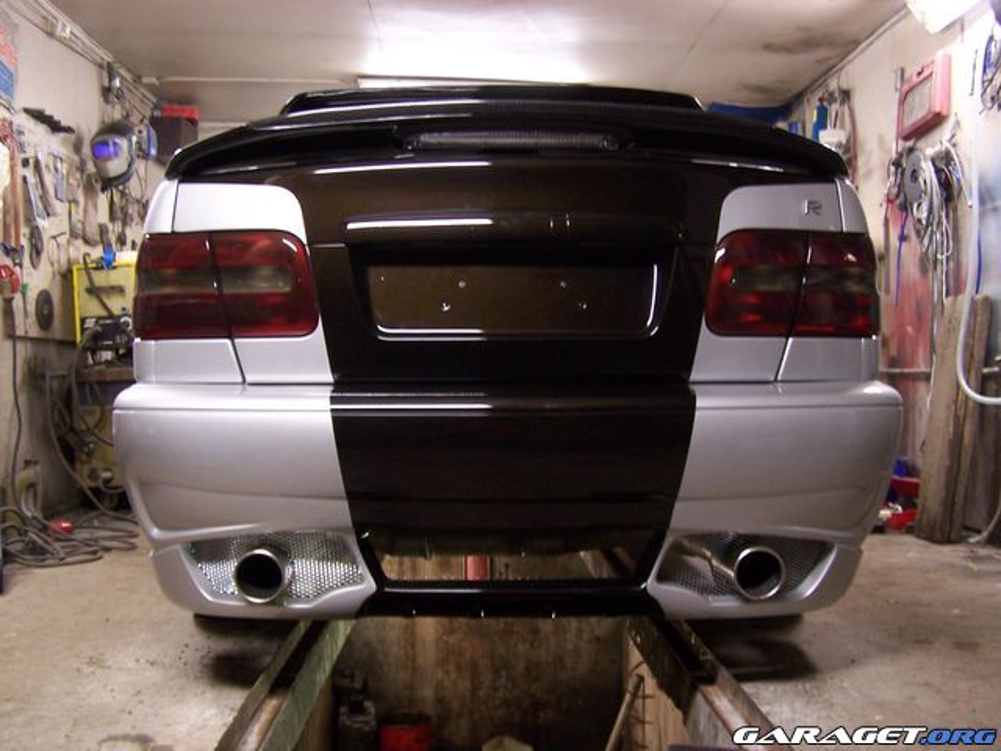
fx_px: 1099
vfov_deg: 37.7
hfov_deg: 49.0
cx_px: 500
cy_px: 376
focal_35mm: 38
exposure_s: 1/8
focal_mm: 6.3
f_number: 2.8
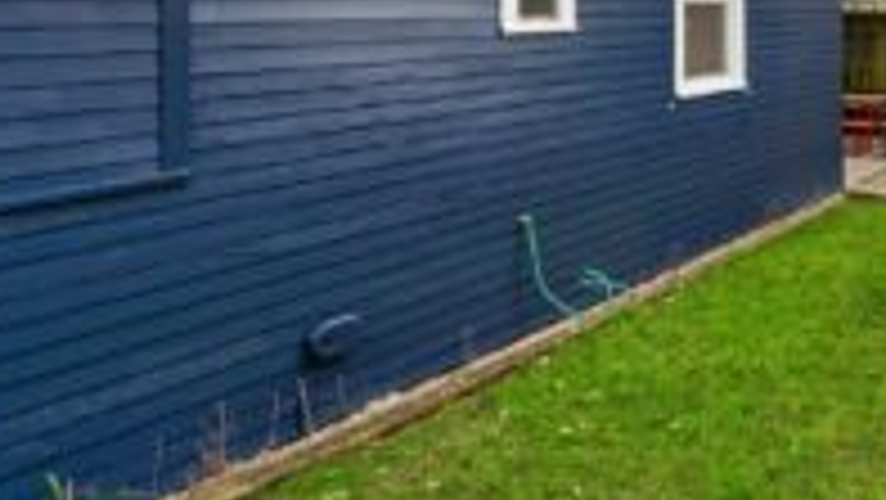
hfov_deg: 52.4
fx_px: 799
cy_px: 2
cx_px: 765
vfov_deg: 32.0
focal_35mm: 34
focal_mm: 16
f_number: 9
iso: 640
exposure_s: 1/40
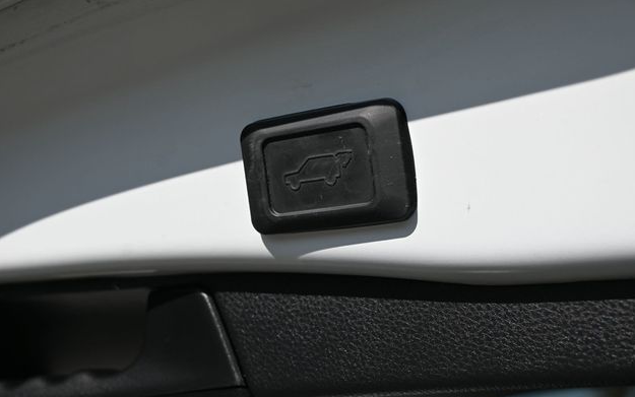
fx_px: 853
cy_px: 199
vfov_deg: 26.2
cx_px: 324
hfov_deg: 40.8
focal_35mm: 49
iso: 100
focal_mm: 31.5
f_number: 6.3
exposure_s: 1/320
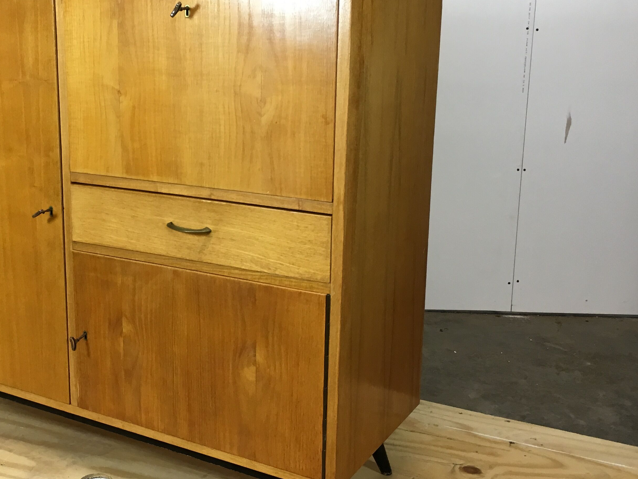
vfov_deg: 30.2
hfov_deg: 38.8
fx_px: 885
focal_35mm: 48
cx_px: 177
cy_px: 211
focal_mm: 4.15
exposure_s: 1/33
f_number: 2.2
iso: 50
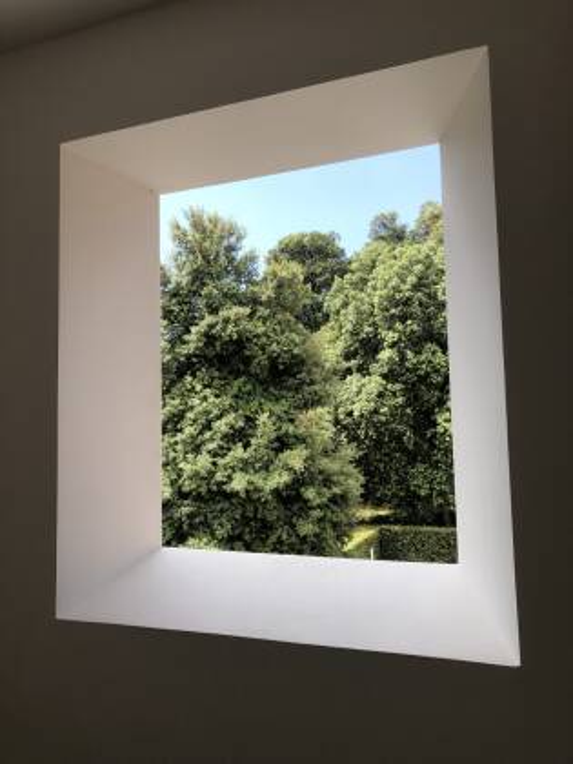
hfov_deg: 49.7
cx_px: 286
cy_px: 382
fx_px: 618
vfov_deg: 63.4
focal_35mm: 28
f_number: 1.8
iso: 20
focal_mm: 3.99
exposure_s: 1/674
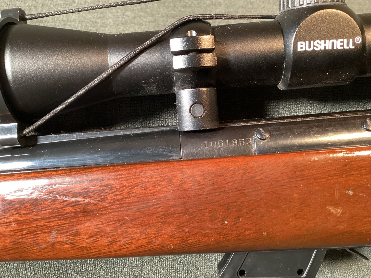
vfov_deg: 45.4
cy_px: 139
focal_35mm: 31
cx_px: 186
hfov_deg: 58.3
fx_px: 332
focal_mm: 3.3
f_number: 2.4
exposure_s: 1/25
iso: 400
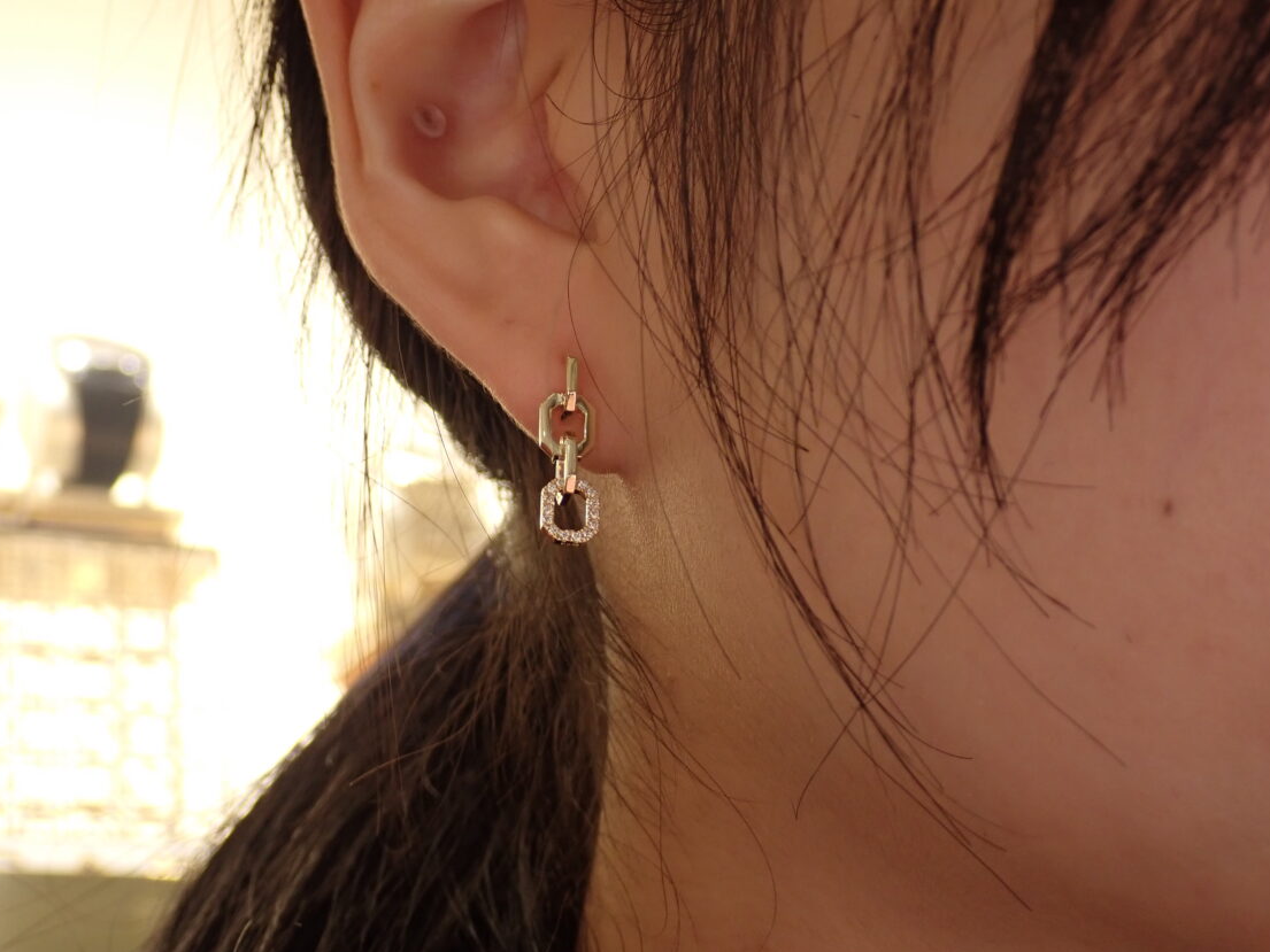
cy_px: 480
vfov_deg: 23.3
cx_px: 634
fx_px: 2312
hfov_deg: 30.7
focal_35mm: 63
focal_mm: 10.35
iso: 200
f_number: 3.5
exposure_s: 1/60
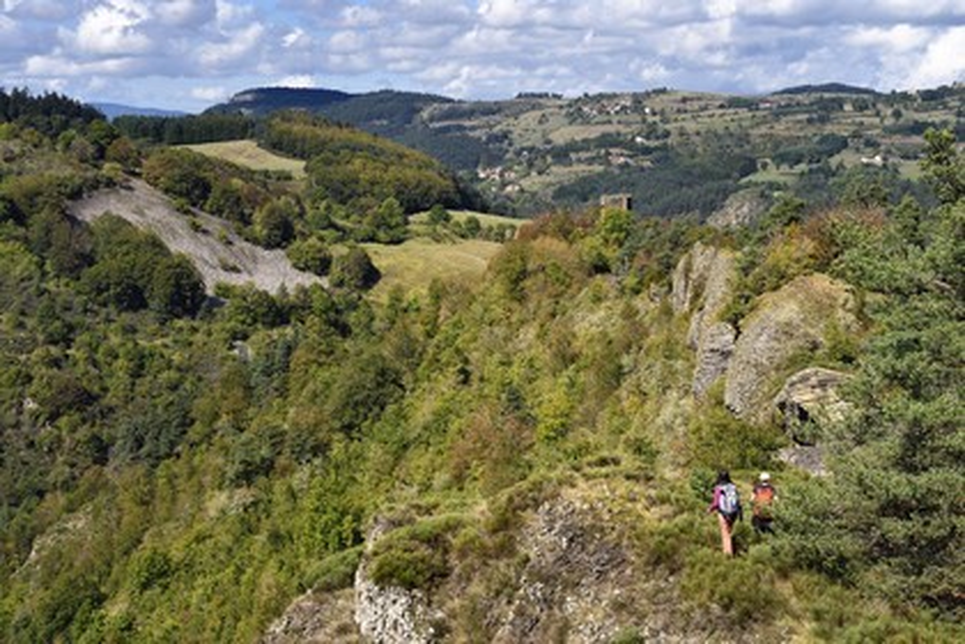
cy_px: 322
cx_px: 482
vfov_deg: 21.9
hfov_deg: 32.4
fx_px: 1662
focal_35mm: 62
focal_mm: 62
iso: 200
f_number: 13
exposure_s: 1/250
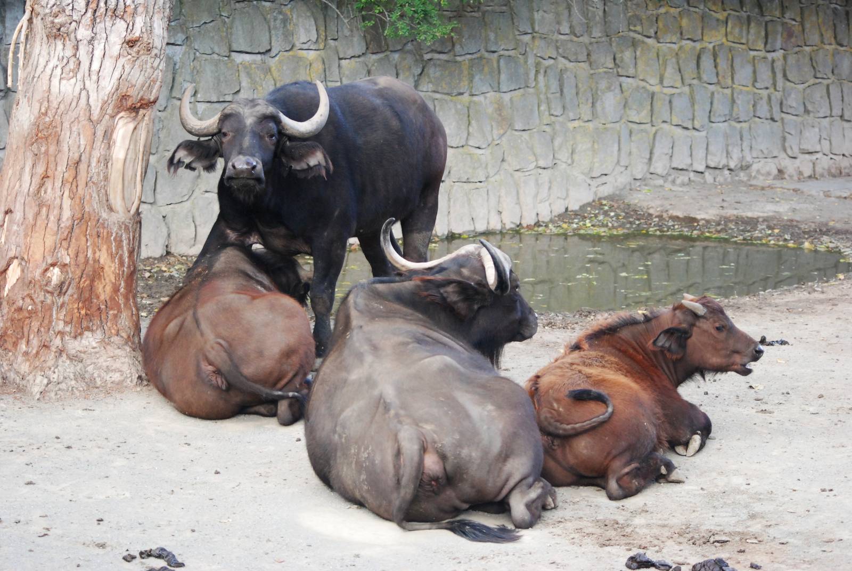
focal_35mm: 105
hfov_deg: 19.4
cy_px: 286
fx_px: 2488
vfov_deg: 13.1
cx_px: 426
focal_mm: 70
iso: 1000
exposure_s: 1/320
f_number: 4.5
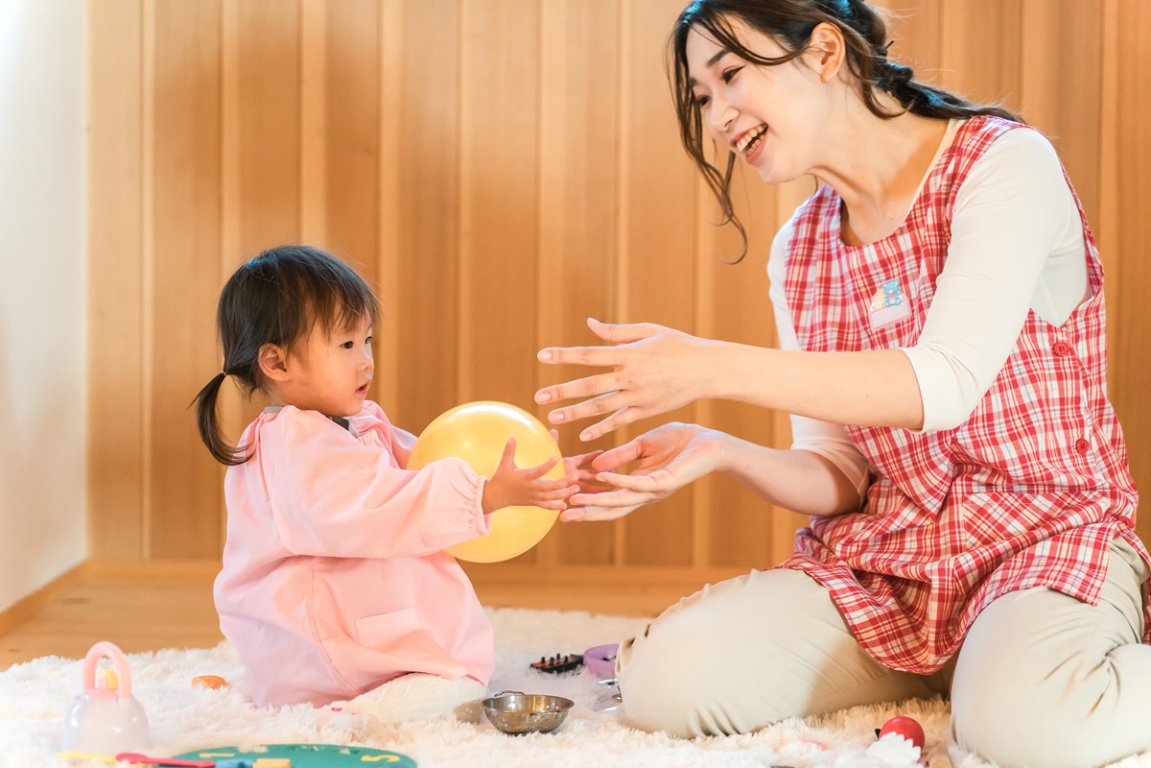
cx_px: 576
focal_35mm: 87
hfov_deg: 23.4
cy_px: 384
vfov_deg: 15.7
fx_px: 2781
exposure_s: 1/320
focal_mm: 87
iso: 2000
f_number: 2.8
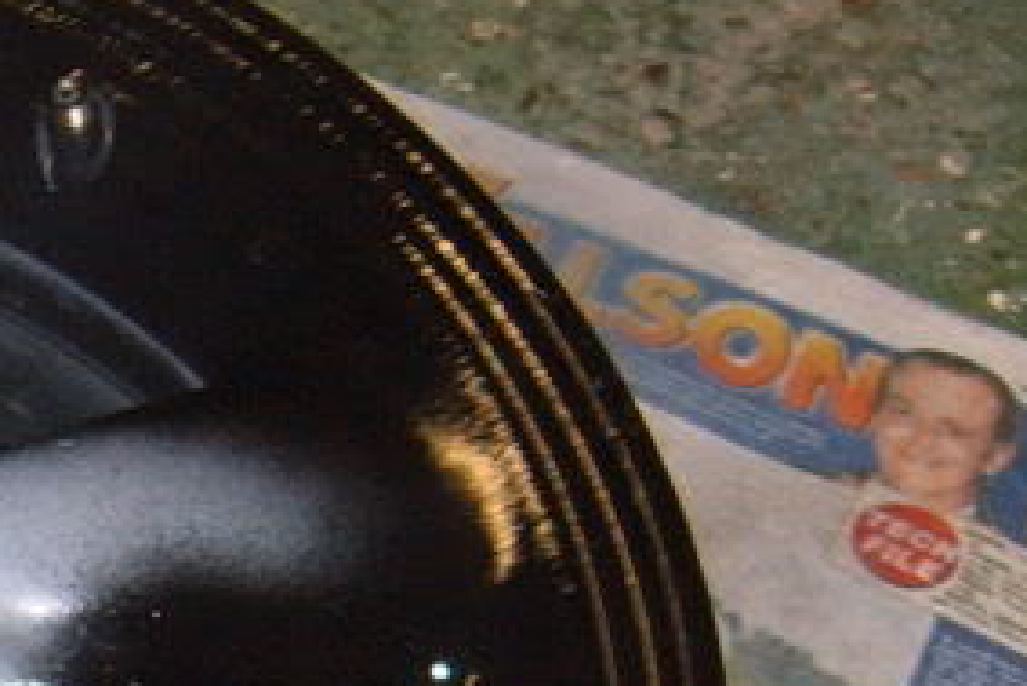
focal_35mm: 143
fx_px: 4081
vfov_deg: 9.3
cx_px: -406
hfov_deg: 13.7
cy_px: 1024
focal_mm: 5.8
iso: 141
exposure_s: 1/30
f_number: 2.8
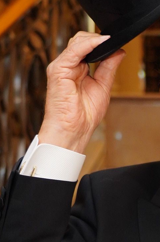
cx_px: 238
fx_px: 1076
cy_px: 274
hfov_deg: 8.3
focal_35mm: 161
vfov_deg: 12.5
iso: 1600
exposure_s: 1/60
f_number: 4
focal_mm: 39
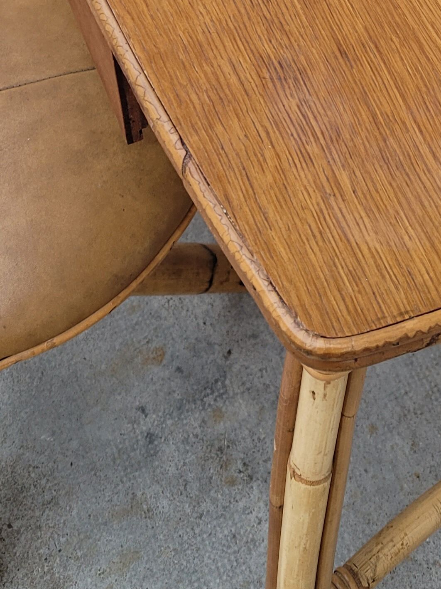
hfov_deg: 19.4
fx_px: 1258
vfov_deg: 24.0
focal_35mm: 74
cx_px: 422
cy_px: -114
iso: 100
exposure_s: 1/100
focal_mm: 5.4
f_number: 1.8
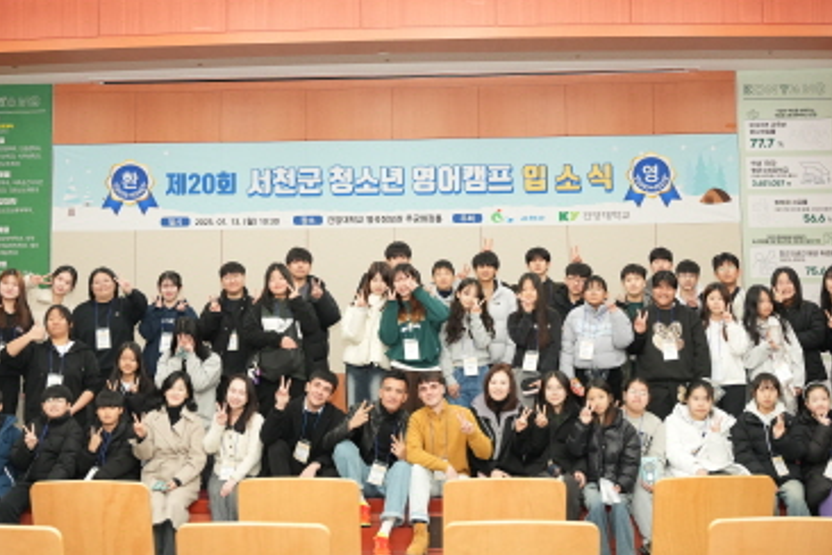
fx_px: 1297
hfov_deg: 35.6
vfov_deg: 24.1
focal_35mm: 56
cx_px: 398
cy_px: 199
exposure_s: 1/160
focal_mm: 41.1
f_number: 3.2
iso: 1600
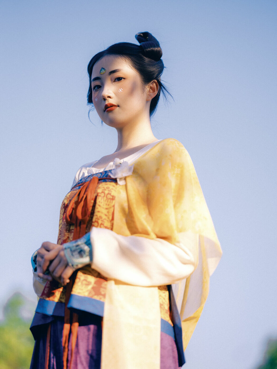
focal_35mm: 87
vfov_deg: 22.5
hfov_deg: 17.0
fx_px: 928
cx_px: 138
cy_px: 184
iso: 200
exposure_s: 1/1600
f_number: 2
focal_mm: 110
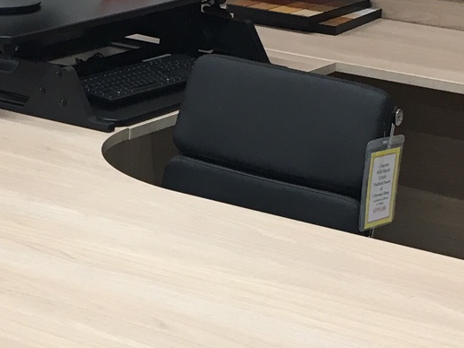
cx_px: 118
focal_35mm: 113
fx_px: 1515
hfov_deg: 17.3
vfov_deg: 13.0
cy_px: 300
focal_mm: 4.15
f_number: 2.2
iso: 64
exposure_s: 1/30
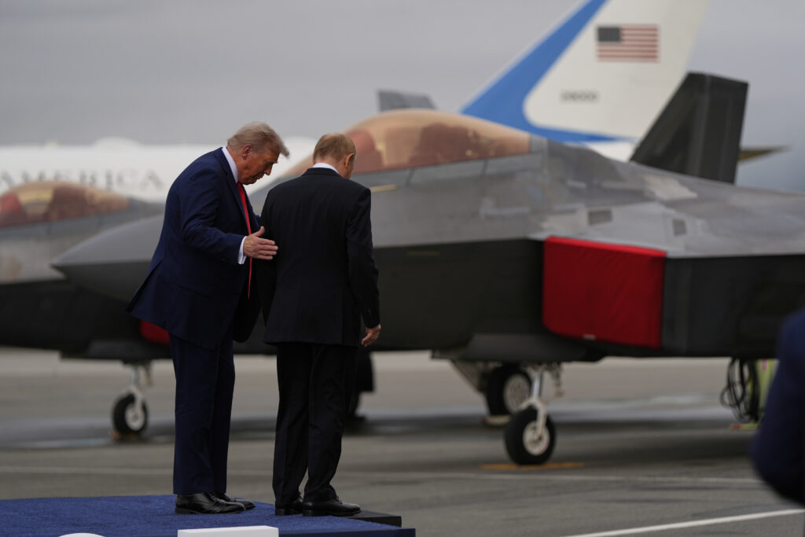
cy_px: 268
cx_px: 402
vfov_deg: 8.2
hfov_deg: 12.3
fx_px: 3735
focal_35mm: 167
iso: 125
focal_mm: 167
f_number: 3.2
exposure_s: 1/1600
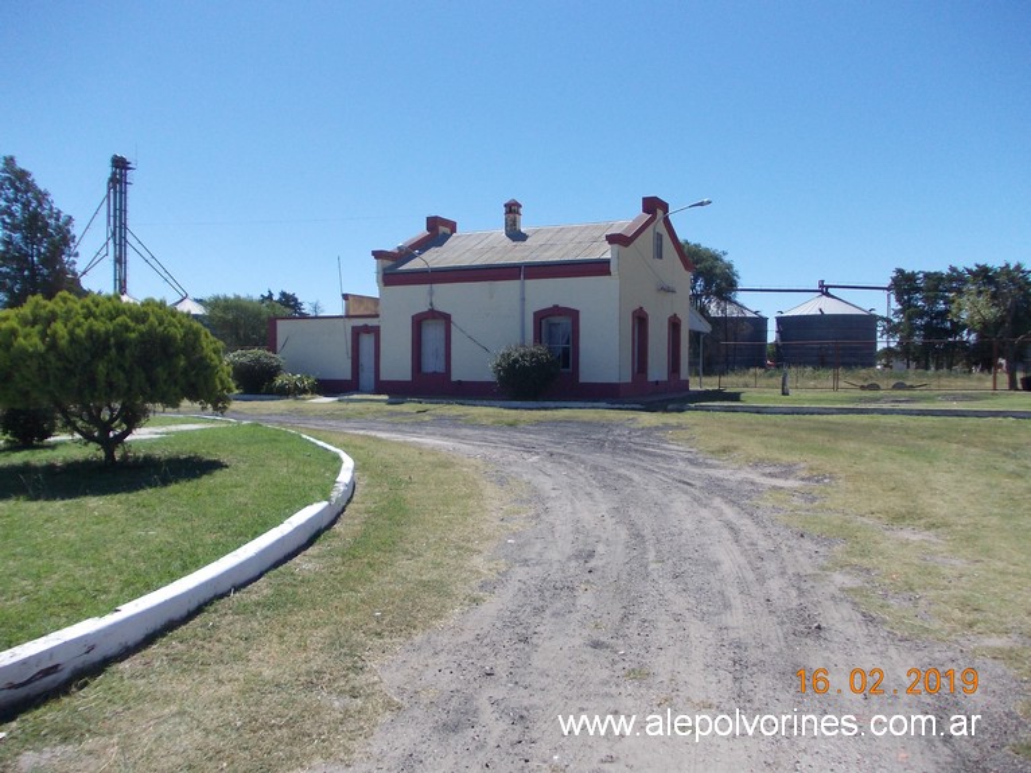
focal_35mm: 28
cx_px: 516
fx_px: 834
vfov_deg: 49.7
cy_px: 386
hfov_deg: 63.5
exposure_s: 1/400
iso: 80
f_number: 5.4
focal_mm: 4
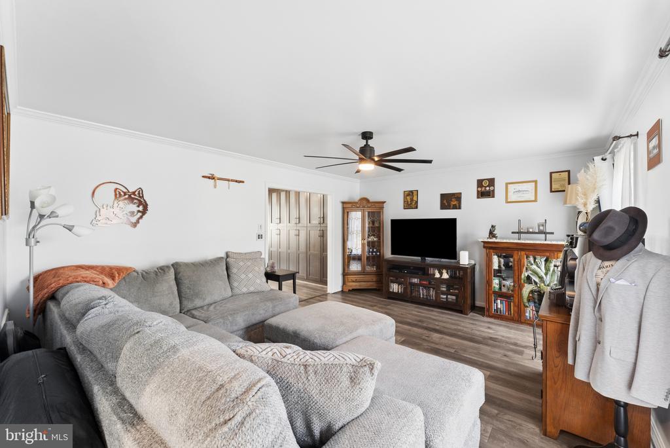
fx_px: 261
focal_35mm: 14
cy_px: 224
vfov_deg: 81.3
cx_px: 335
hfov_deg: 104.2
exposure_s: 1/10
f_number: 8
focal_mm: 14
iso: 1000
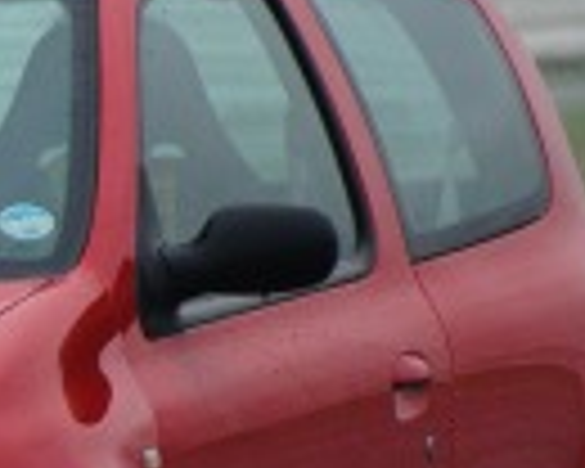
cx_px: -513
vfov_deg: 0.7
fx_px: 35995
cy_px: 538
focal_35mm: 2079
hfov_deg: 0.9
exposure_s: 1/1250
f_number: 5.6
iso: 800
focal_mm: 300
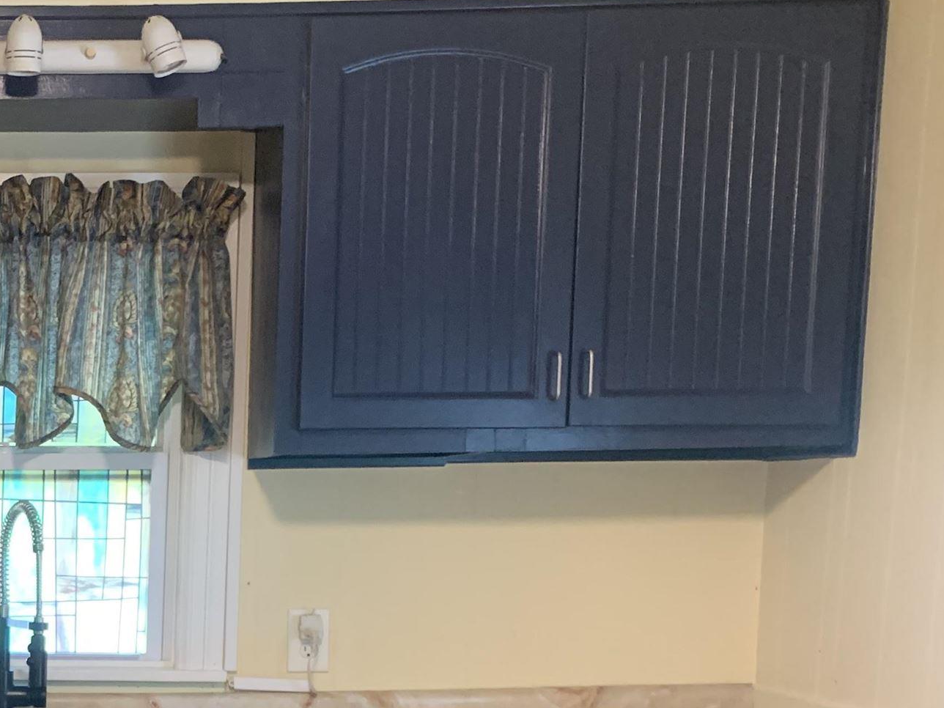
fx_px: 1691
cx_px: -95
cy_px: 732
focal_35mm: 62
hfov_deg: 28.4
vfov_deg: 22.6
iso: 250
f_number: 1.8
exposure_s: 1/40
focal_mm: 4.25
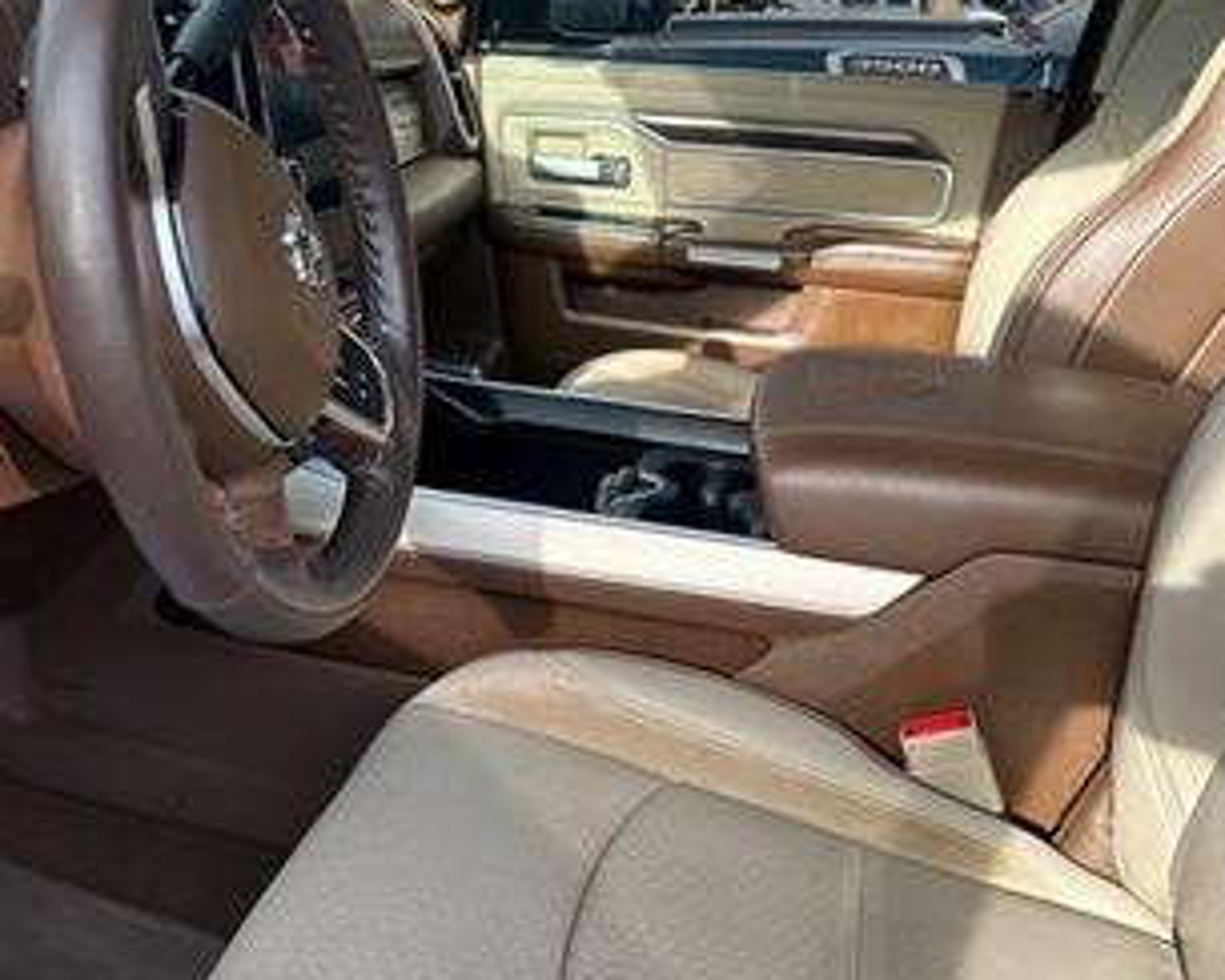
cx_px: 466
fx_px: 1523
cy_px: 458
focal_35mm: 42
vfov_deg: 35.7
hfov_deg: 43.5
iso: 50
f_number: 1.5
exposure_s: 1/458
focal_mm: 5.7
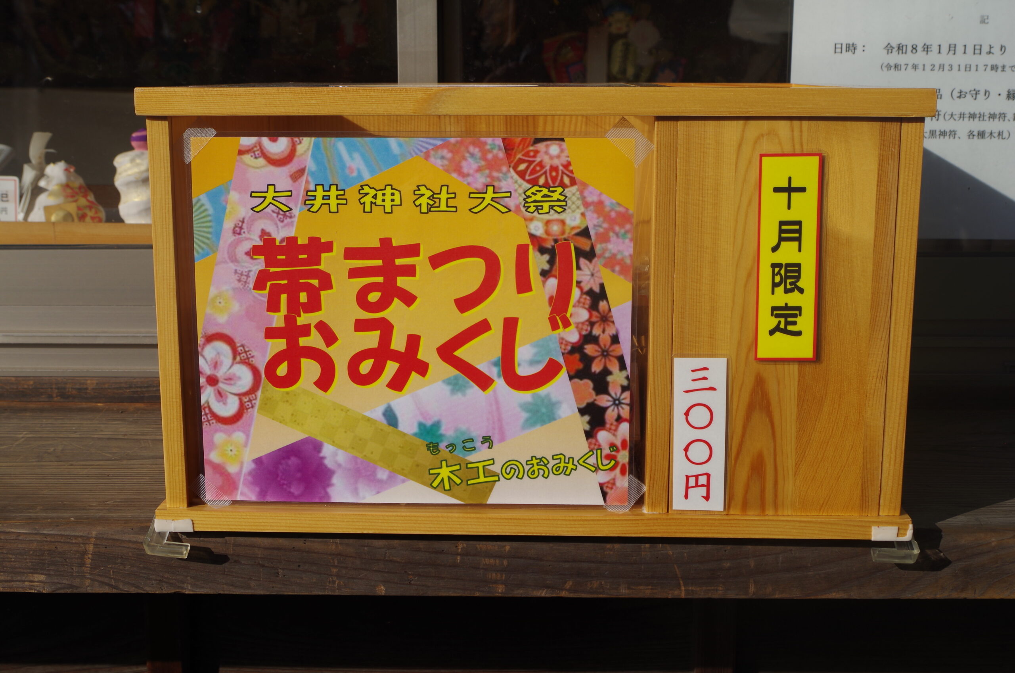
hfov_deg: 42.8
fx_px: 1294
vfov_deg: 29.1
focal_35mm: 46
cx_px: 508
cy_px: 336
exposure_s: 1/400
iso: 100
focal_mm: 30.63
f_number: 8
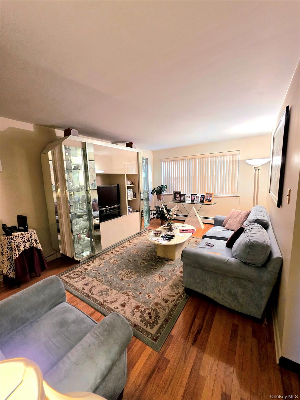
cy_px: 200
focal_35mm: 13
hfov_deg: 89.9
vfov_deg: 106.2
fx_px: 150
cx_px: 150
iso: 250
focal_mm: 2.2
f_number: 1.9
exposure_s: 1/60.2
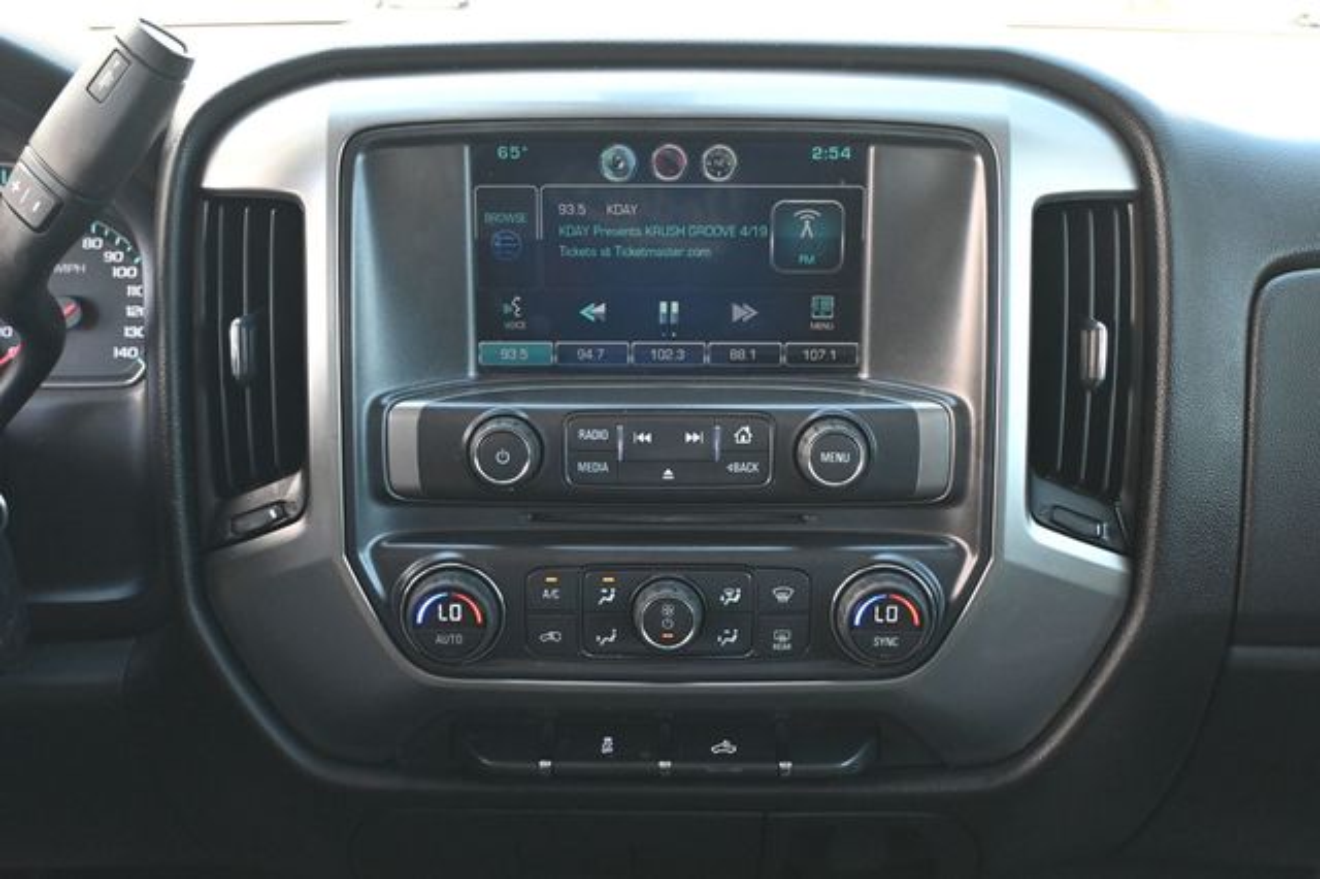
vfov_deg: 29.8
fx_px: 1649
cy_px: 440
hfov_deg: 43.6
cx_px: 660
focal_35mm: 45
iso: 1400
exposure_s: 1/125
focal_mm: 30
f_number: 4.8
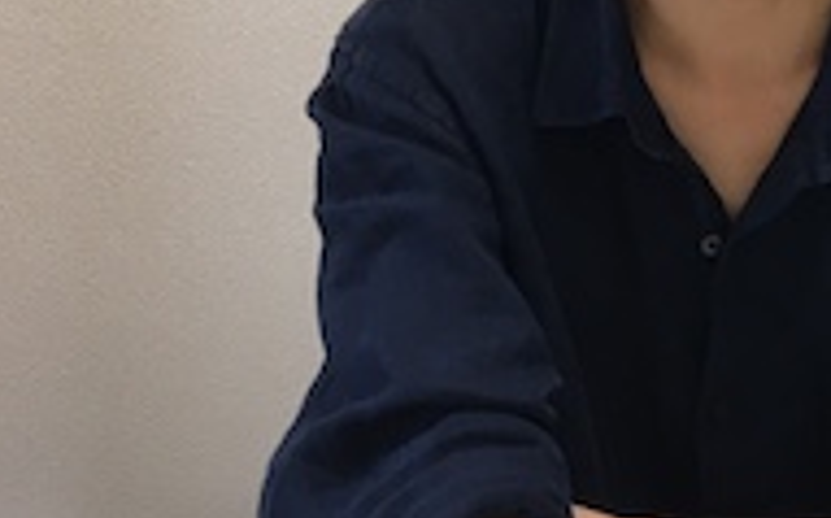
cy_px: 94
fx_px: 1969
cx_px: 1136
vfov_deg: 14.9
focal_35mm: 87
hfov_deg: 21.2
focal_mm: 4.15
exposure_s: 1/30
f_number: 2.2
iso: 64
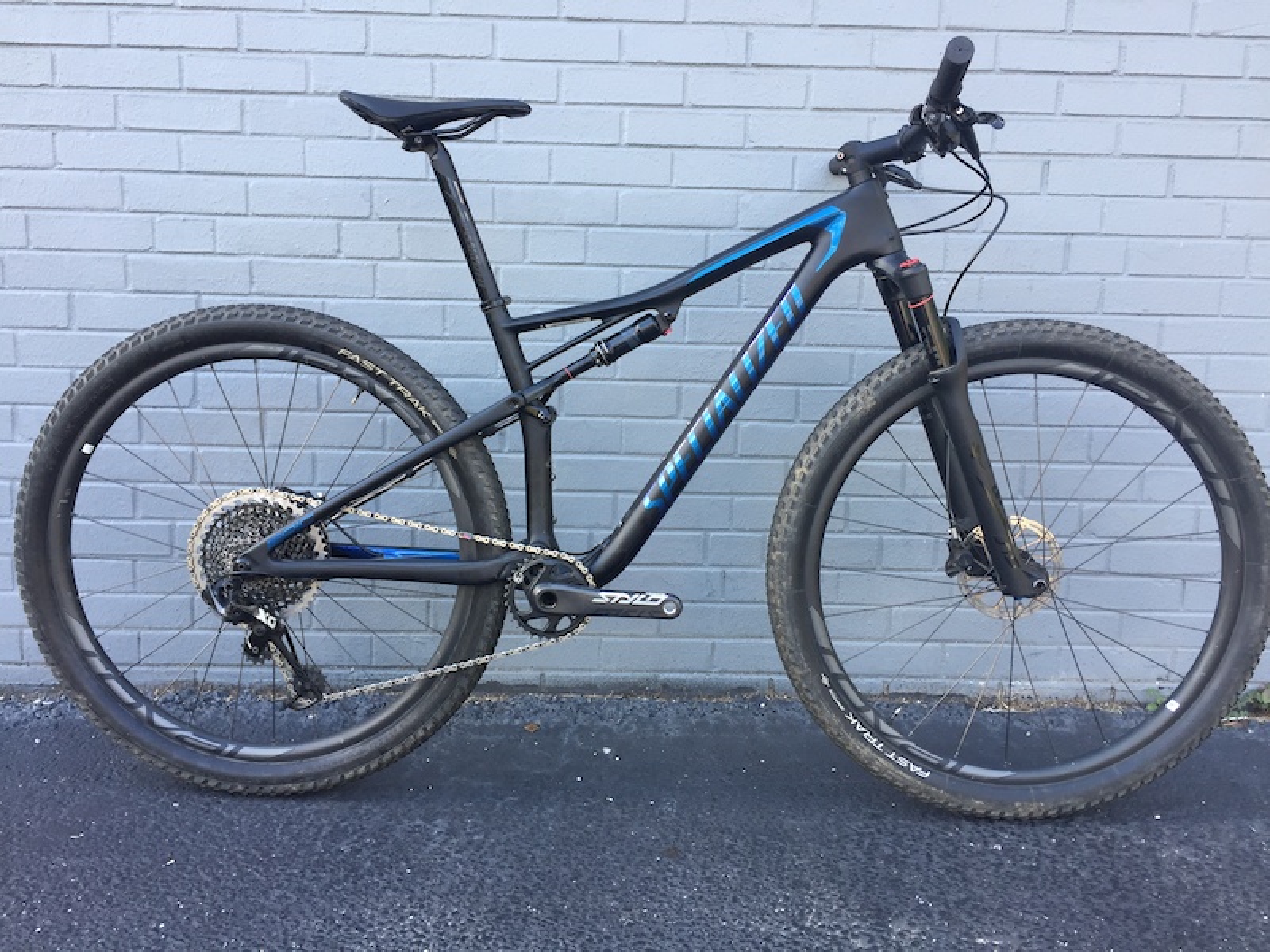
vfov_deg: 48.2
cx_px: 635
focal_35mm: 29
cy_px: 476
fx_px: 1064
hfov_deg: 61.7
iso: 40
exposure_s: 1/120
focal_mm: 4.15
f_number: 2.2
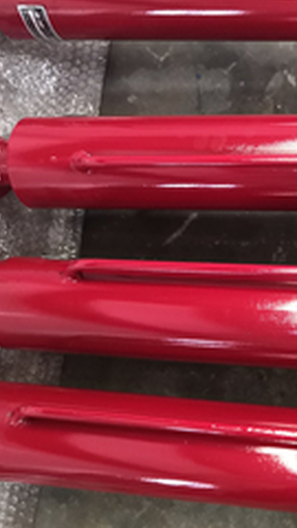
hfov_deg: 23.0
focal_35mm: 49
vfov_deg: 42.1
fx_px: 686
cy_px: 260
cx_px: 328
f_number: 1.8
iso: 640
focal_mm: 3.95
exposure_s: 1/20
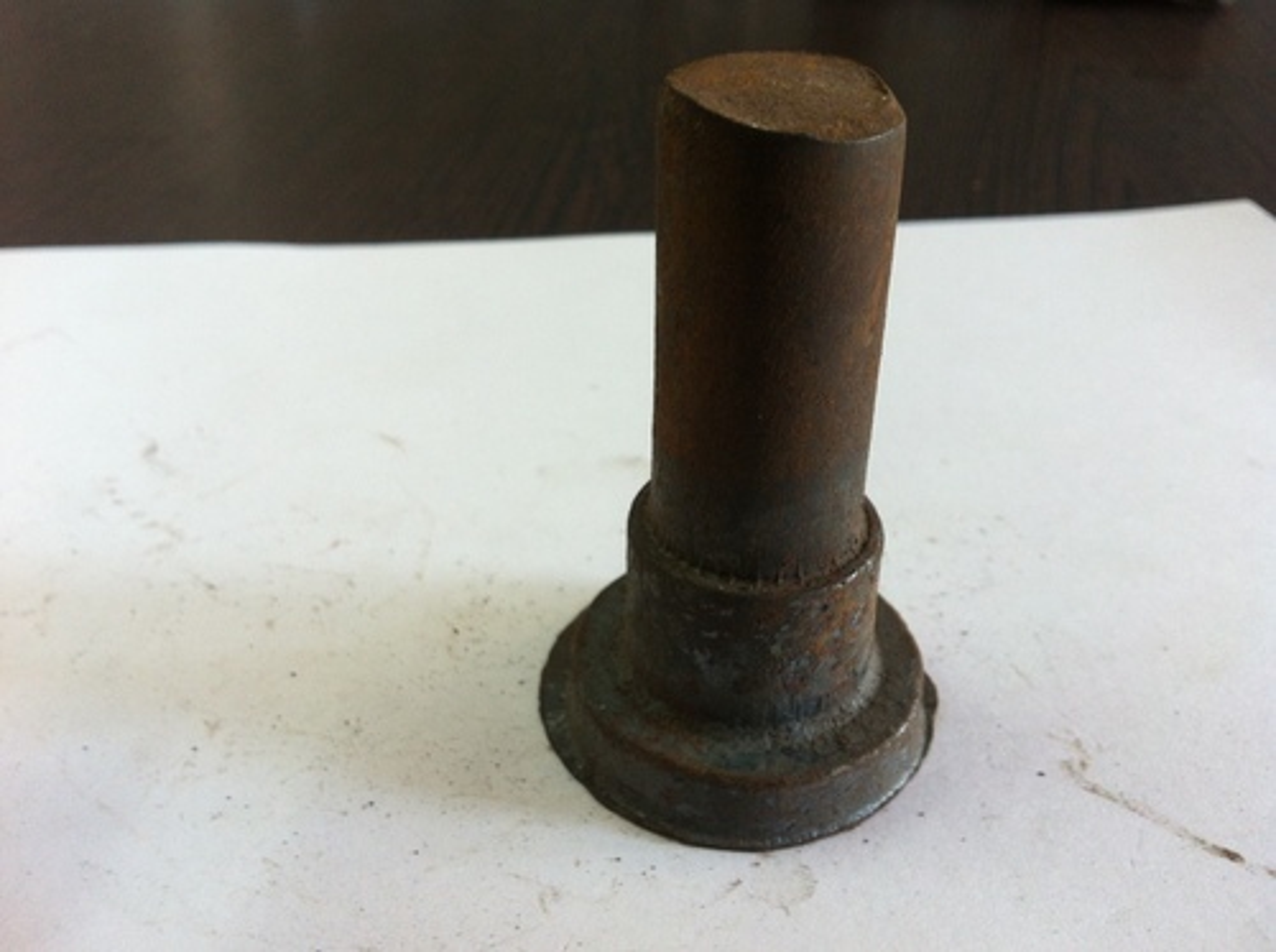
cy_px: 476
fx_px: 1288
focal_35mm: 35
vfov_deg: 40.6
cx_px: 638
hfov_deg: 52.7
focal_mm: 3.85
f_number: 2.8
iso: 100
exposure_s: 1/17
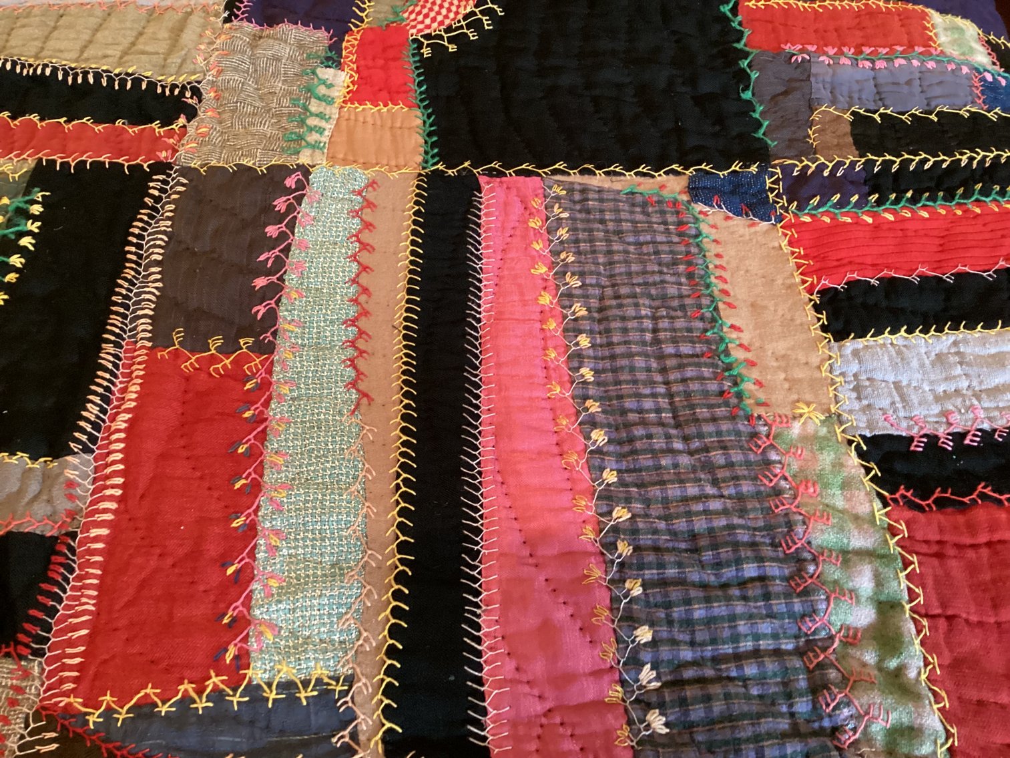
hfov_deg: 58.3
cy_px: 379
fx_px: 905
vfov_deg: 45.4
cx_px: 505
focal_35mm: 31
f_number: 2.4
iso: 400
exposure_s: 1/25
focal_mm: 3.3
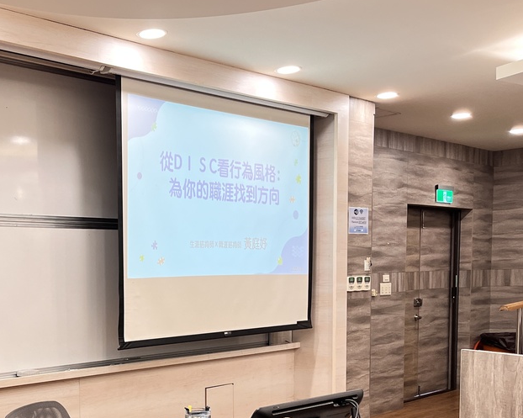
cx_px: 77
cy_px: 336
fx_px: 758
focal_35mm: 49
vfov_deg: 30.1
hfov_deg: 36.3
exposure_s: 1/120
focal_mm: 5.1
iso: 125
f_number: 1.6
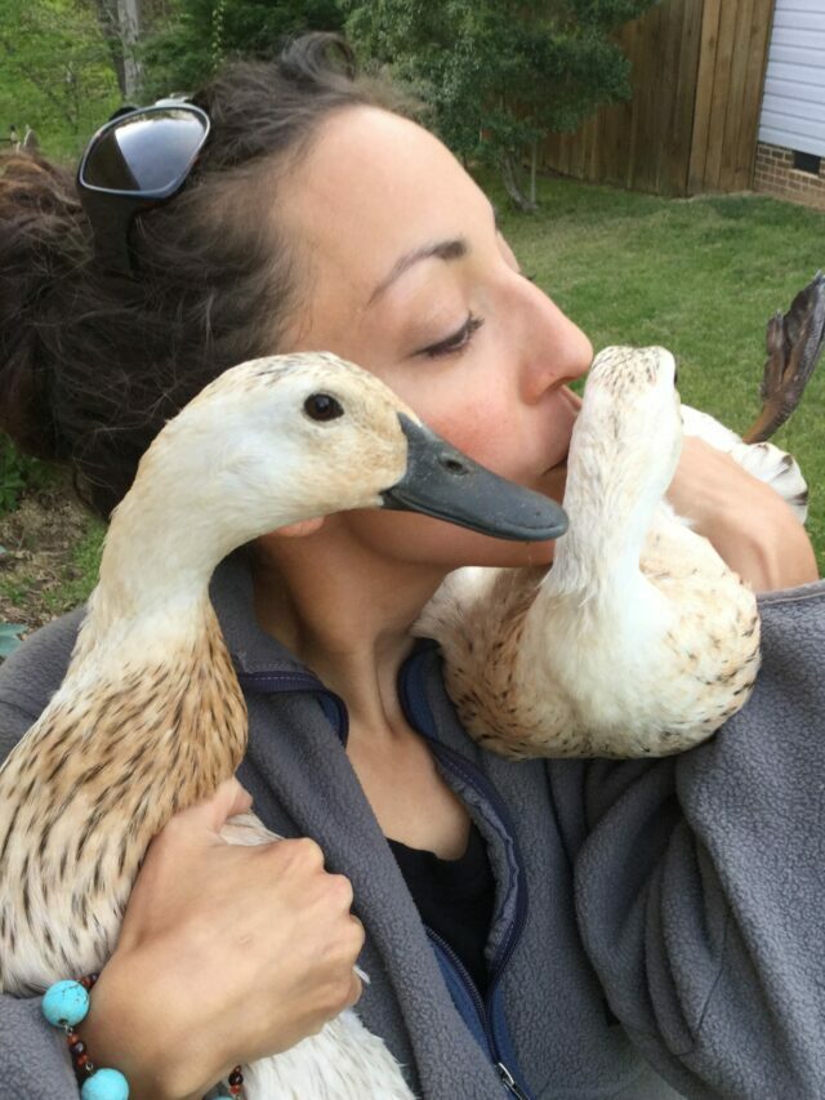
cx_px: 412
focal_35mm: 31
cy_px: 550
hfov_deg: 45.5
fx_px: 985
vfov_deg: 58.3
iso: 40
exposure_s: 1/30
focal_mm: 3.3
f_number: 2.4
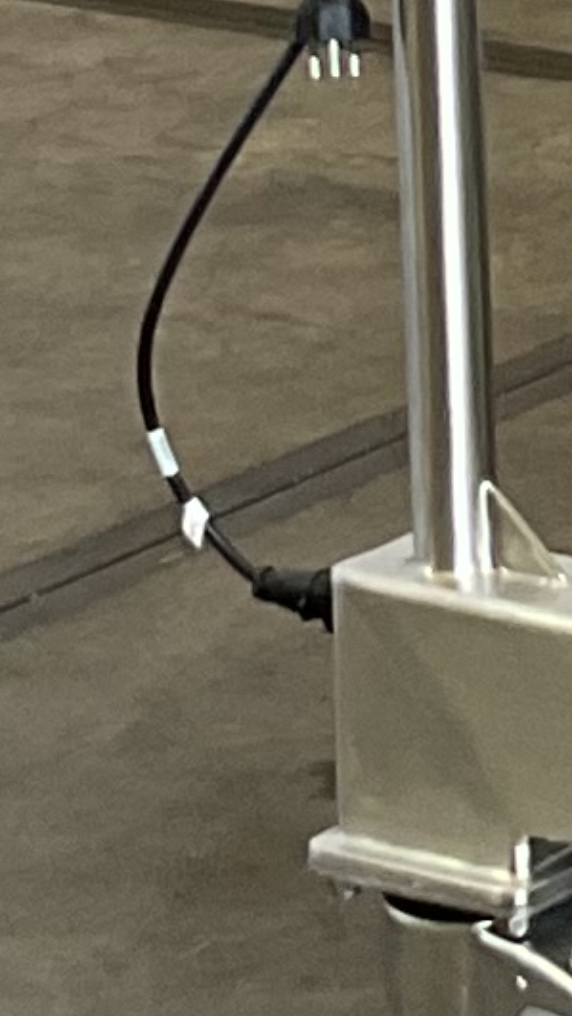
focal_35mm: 240
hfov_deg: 4.8
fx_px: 6466
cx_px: 1915
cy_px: -245
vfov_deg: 8.9
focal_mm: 3
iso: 25
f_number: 1.8
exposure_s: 1/100
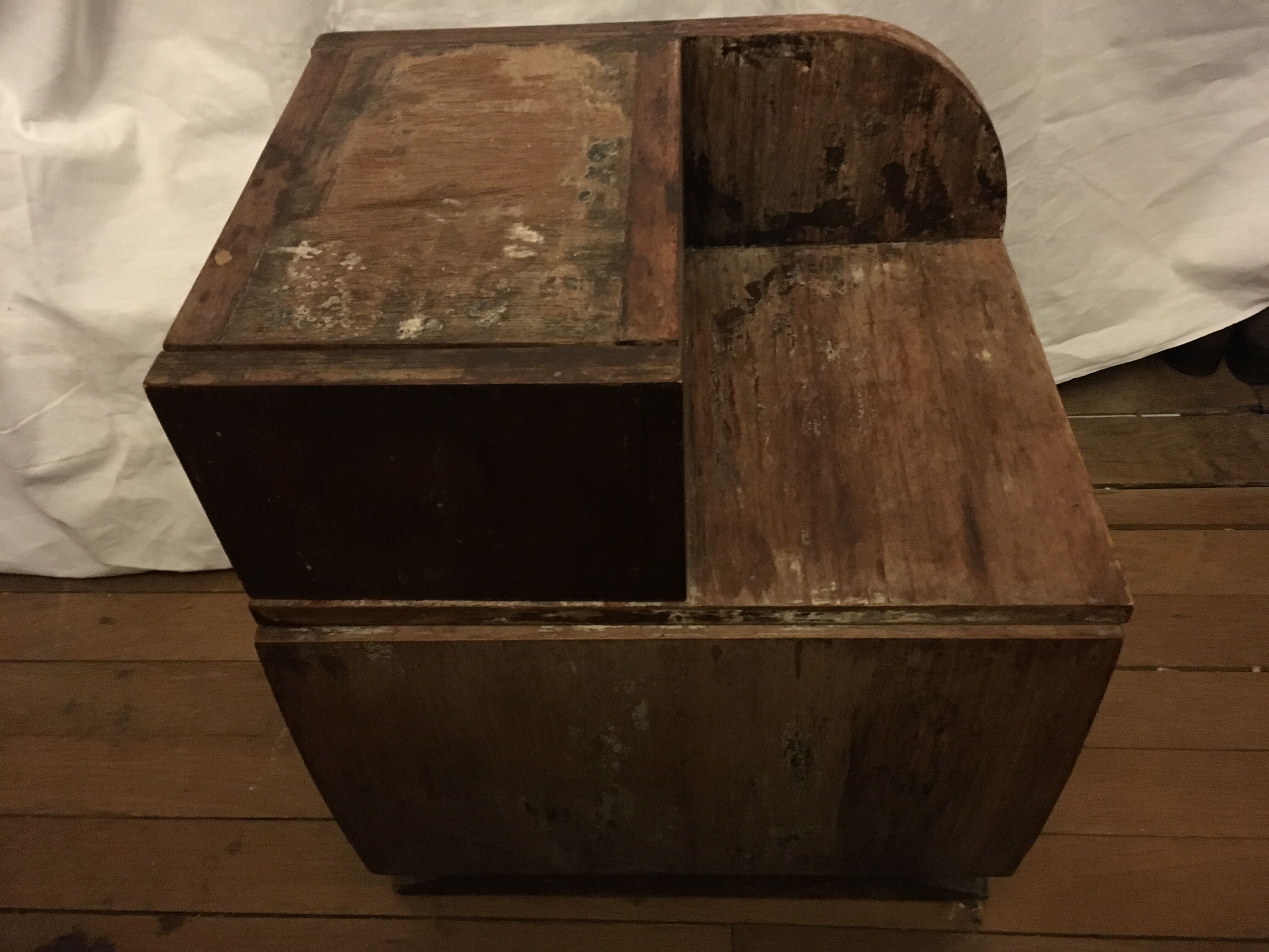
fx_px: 1063
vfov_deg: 48.2
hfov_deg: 61.7
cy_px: 476
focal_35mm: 29
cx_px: 634
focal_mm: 4.15
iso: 400
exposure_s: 1/17
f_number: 2.2
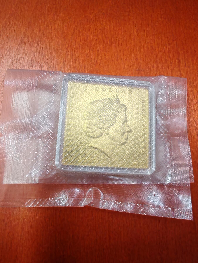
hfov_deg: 53.1
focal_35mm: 26
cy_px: 132
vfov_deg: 67.3
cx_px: 99
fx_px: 198
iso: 125
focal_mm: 1.96
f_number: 2.2
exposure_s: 1/50
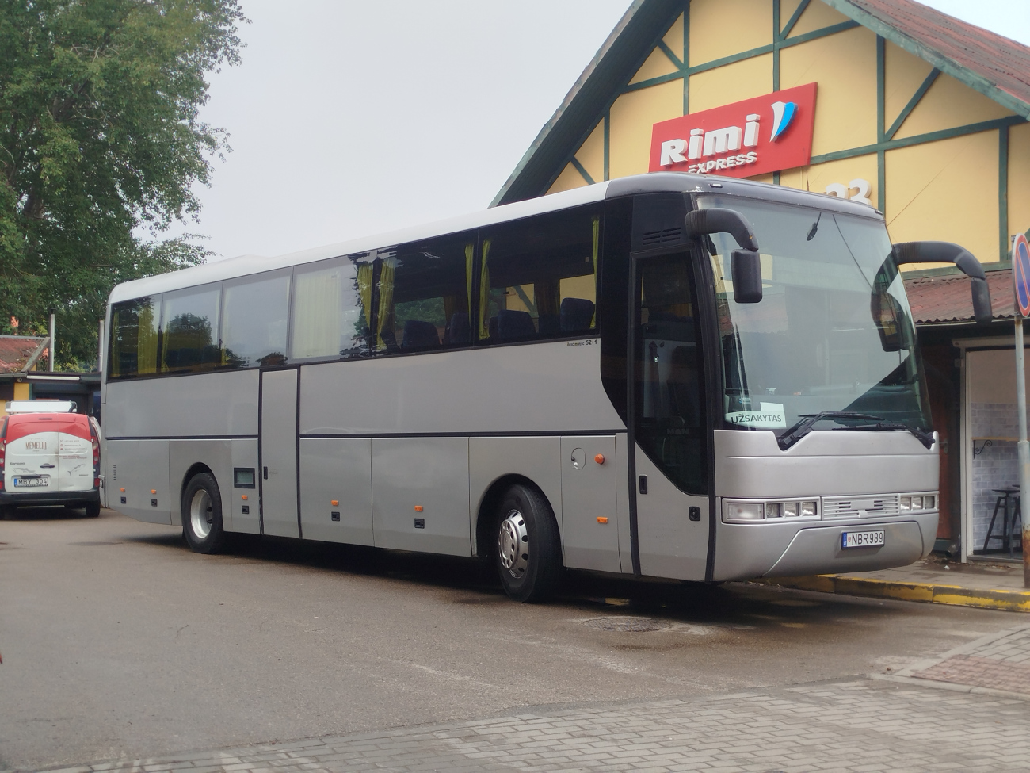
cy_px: 386
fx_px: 1279
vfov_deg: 33.6
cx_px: 515
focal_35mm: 43
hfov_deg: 43.9
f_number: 1.7
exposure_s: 1/1002
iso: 50
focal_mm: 5.31
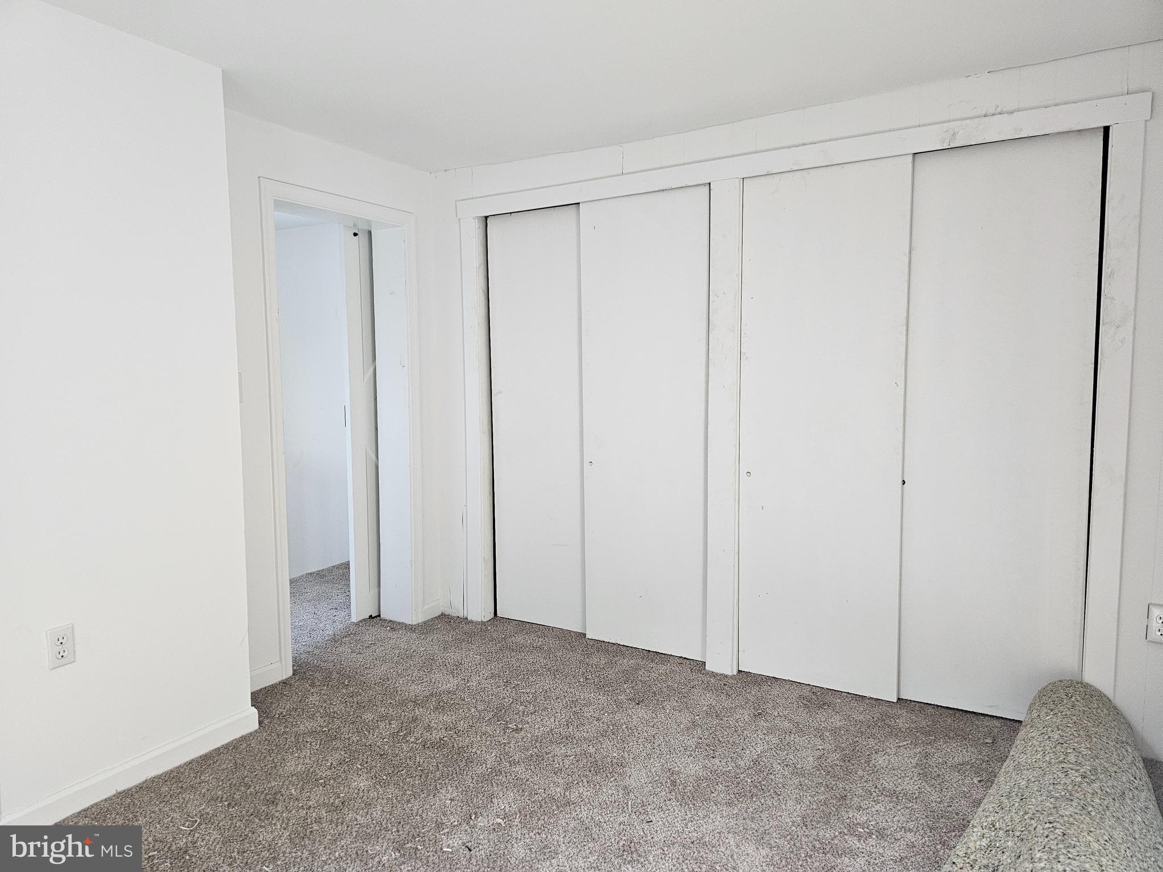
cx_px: 582
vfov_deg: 58.9
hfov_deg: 73.9
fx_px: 773
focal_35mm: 23
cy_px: 436
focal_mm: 6.3
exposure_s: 1/240
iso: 500
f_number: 1.7
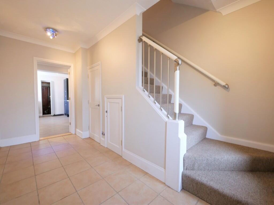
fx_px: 111
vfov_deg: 85.7
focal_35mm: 14
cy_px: 102
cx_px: 137
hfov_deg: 102.0
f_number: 4
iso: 800
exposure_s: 1/60
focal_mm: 7
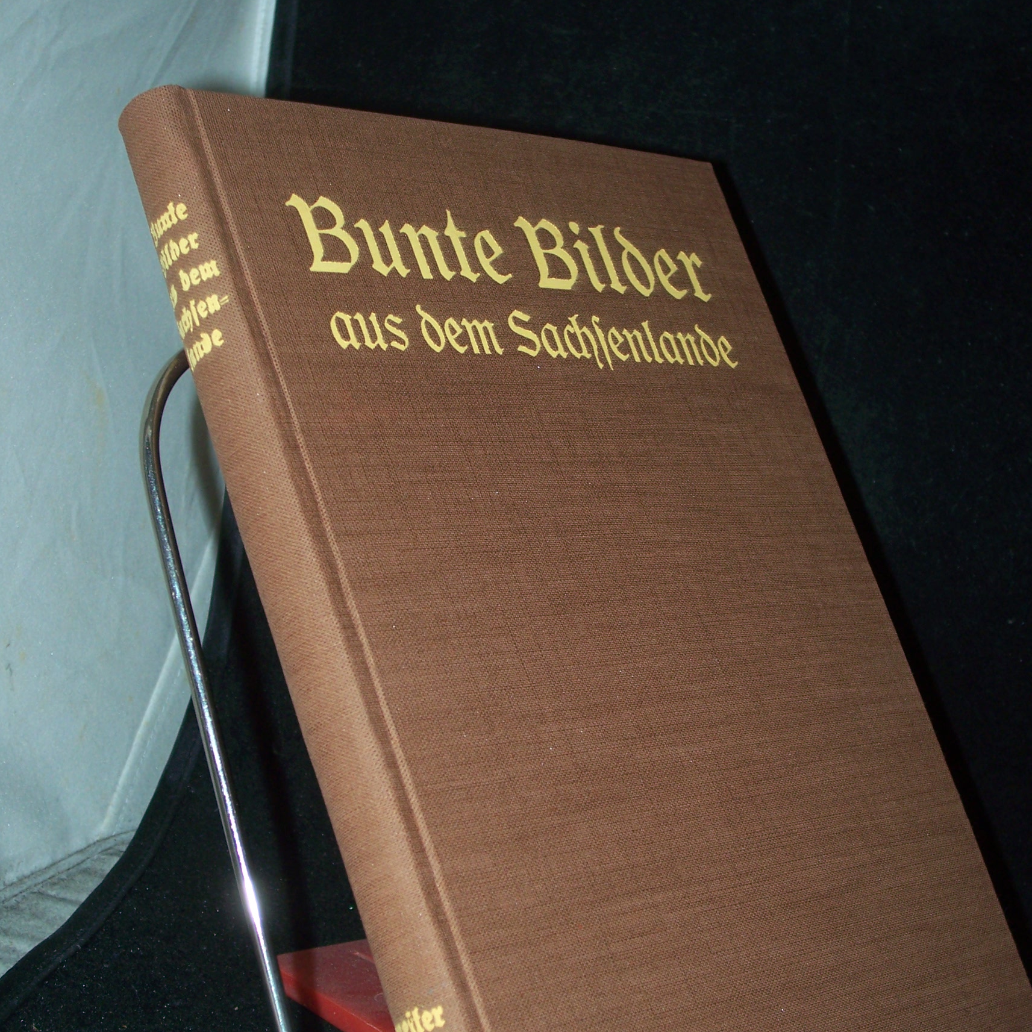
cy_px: 610
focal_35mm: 63
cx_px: 516
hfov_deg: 27.3
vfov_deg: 27.2
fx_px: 2125
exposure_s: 1/80
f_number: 3.2
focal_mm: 8.7
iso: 80
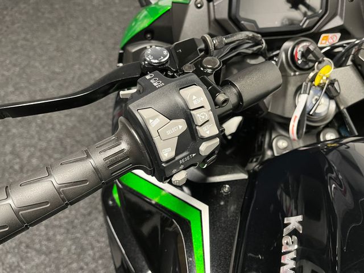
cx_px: 182
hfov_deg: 67.3
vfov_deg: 53.1
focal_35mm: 26
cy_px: 136
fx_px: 273
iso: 400
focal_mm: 5.1
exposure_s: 1/33
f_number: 1.6
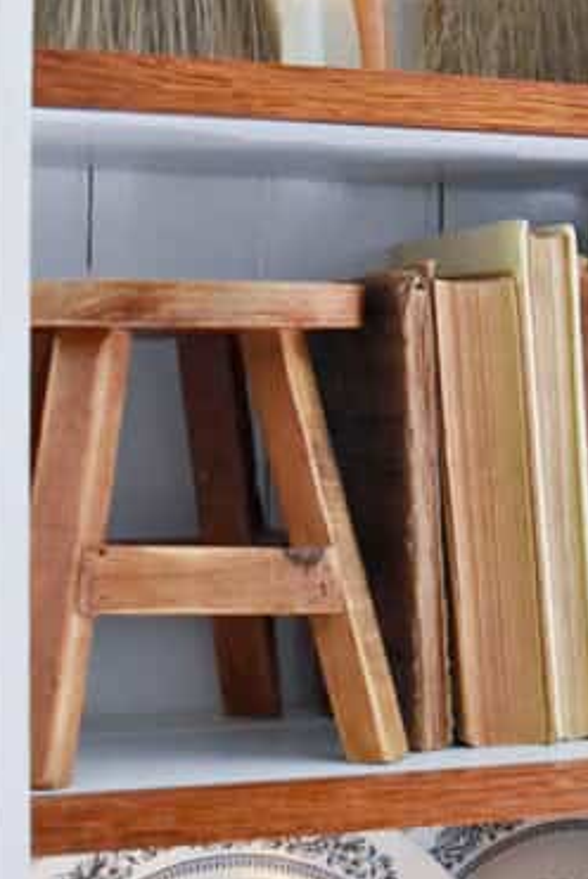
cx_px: 644
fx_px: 2225
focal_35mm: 91
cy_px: 410
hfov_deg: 14.7
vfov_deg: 22.4
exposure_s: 1/60
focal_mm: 22
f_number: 3.8
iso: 1800
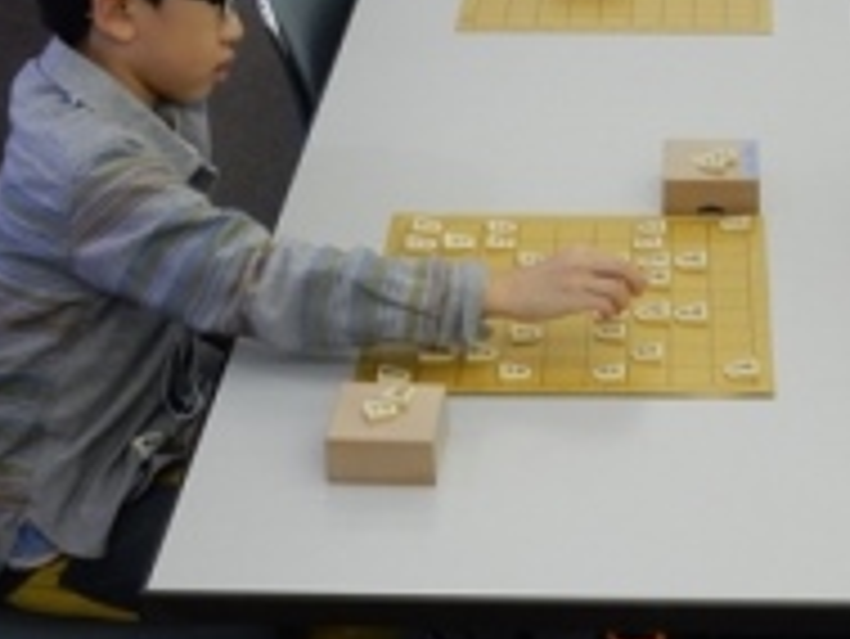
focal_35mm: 102
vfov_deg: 14.5
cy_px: 184
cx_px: 562
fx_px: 2506
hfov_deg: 19.2
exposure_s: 1/30
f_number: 4.2
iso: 400
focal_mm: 7.6
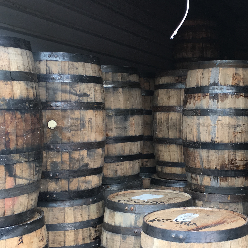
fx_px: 454
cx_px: 191
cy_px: 141
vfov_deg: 30.5
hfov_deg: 30.0
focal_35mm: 56
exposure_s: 1/120
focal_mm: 4.15
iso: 32
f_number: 2.2
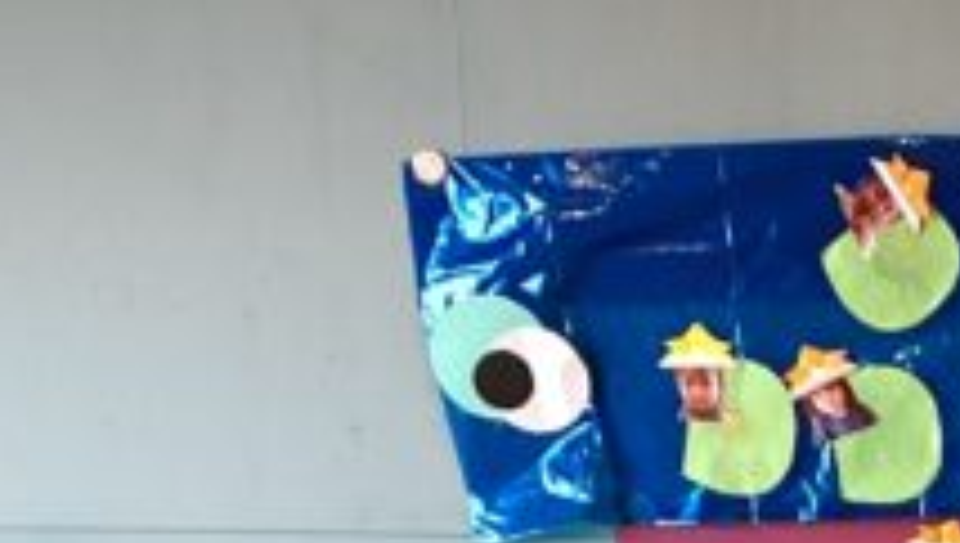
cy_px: 1108
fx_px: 3084
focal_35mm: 121
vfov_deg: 9.4
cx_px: 1391
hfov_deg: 16.3
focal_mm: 3.3
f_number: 2.4
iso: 100
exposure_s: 1/60
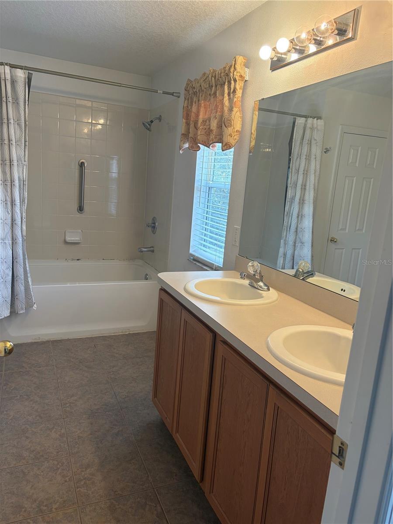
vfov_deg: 67.3
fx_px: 394
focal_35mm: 26
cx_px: 196
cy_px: 262
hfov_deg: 53.1
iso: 100
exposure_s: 1/120
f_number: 1.6
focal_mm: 5.96
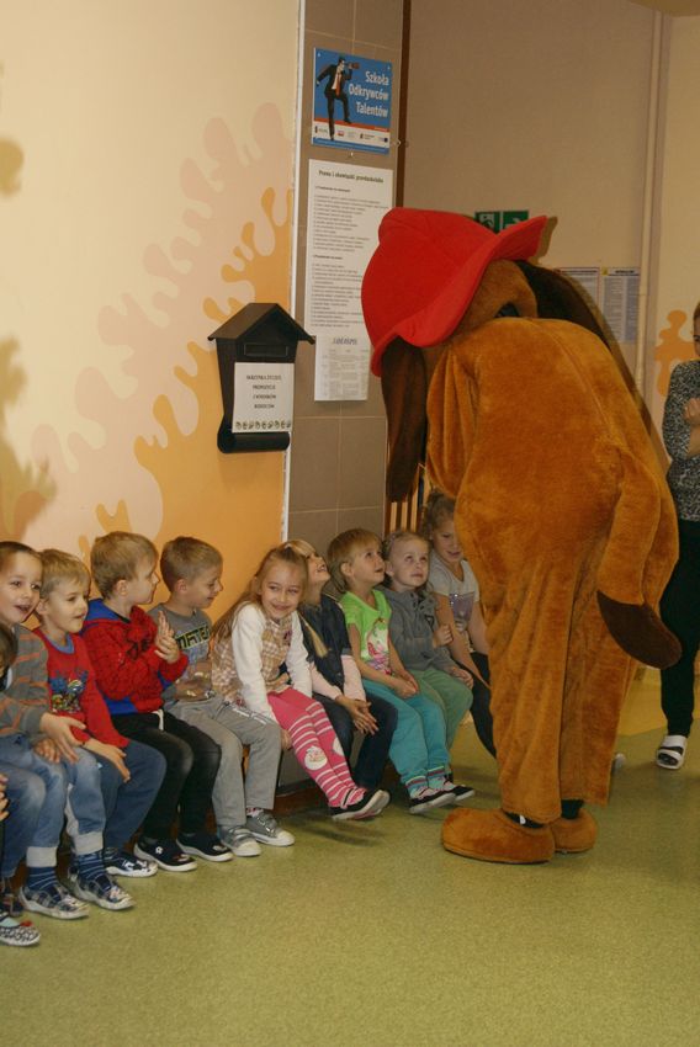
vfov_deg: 27.0
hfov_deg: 18.2
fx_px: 2184
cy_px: 524
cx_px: 350
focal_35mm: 75
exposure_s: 1/80
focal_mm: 50
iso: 400
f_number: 5.6
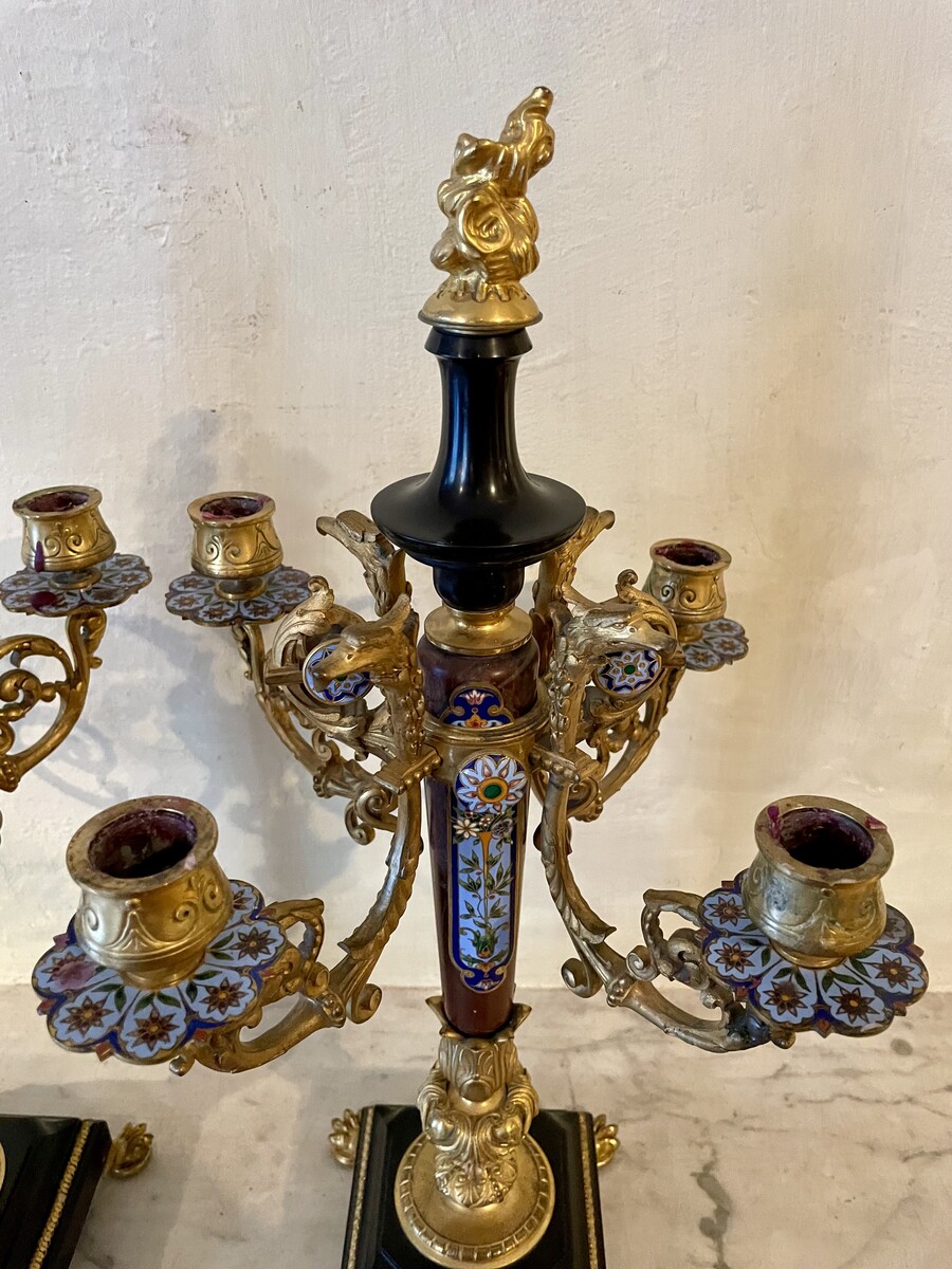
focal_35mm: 26
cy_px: 634
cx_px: 476
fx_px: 953
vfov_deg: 67.3
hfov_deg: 53.1
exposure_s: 1/33
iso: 500
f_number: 1.6
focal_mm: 4.2
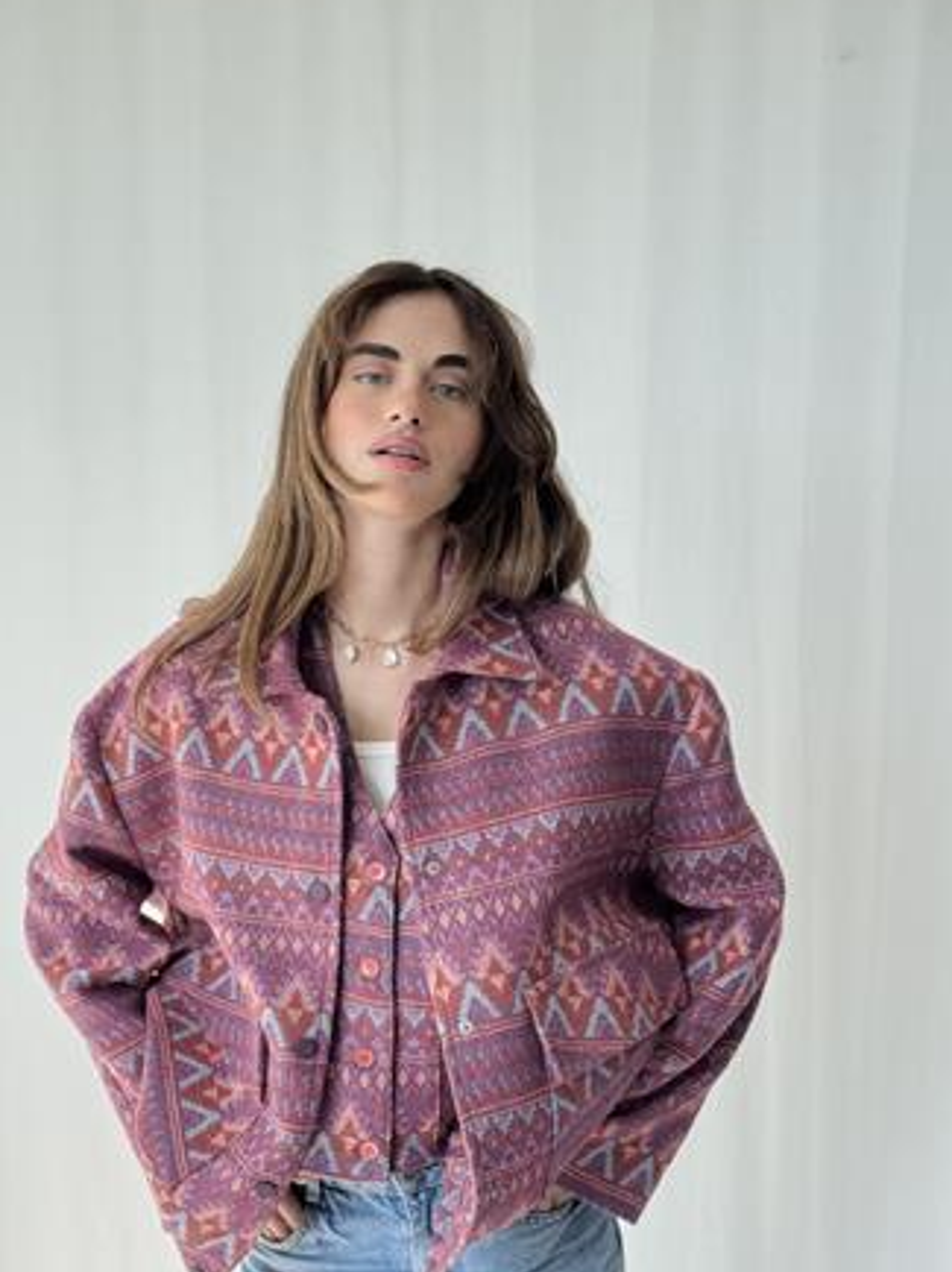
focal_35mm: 59
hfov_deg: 24.8
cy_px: 743
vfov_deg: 32.6
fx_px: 2166
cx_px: 395
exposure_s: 1/407
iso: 64
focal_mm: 6.76
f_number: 1.78
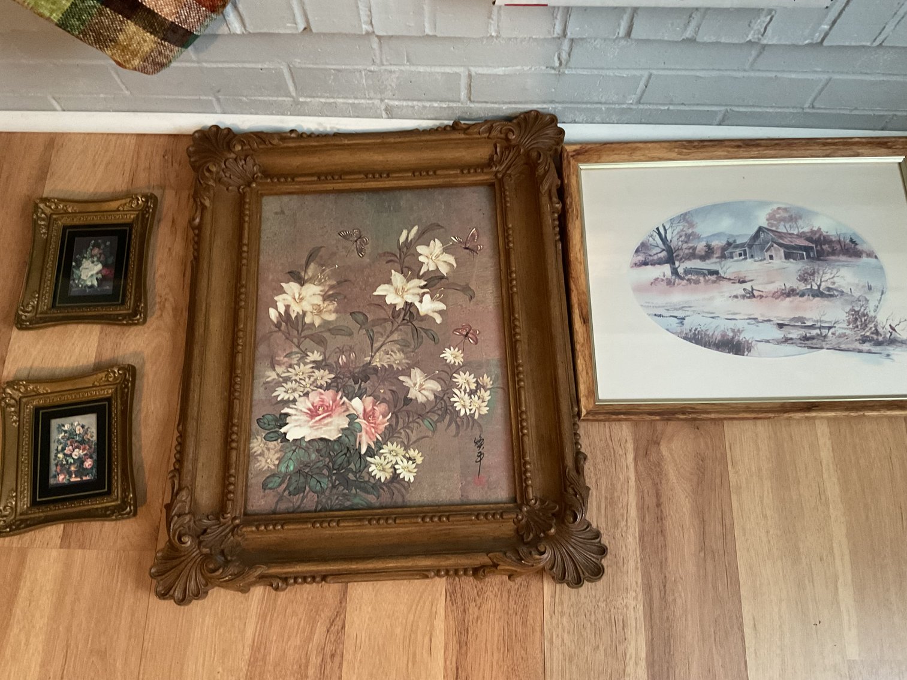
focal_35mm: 29
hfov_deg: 61.7
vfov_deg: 48.2
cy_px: 340
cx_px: 454
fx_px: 760
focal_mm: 3
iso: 320
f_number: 1.8
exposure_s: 1/30
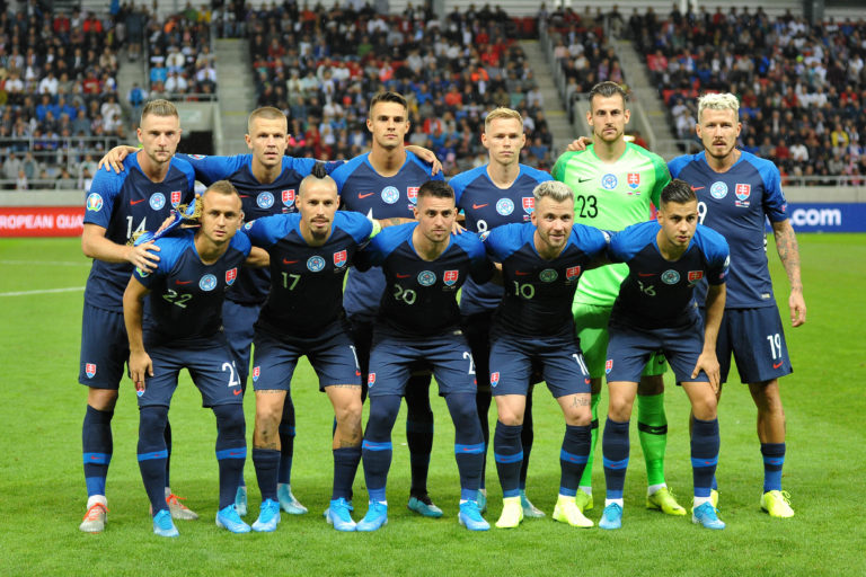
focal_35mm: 80
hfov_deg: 25.4
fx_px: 1924
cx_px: 433
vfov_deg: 17.1
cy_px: 288
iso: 1600
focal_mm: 80
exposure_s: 1/500
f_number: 3.5
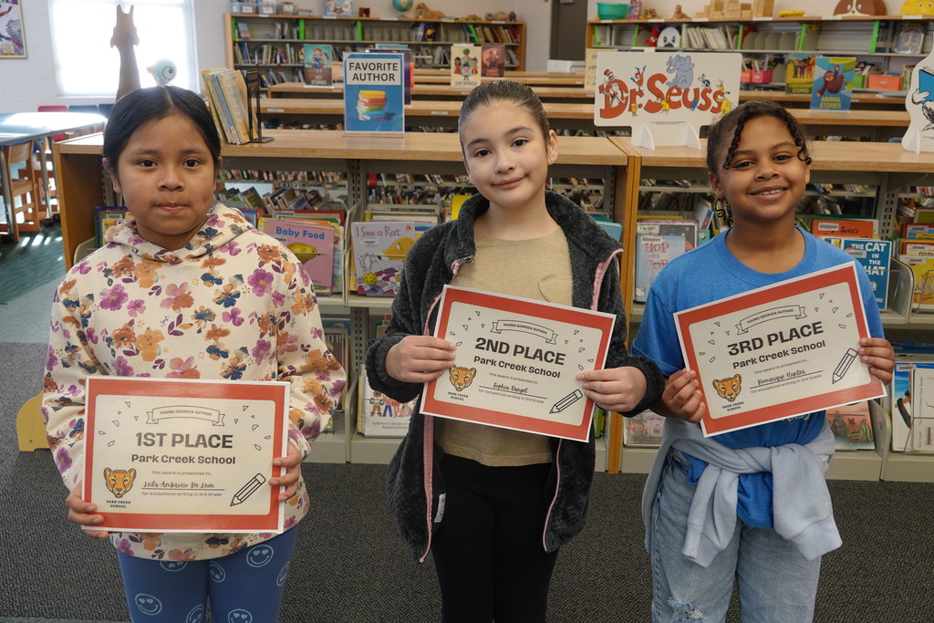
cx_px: 467
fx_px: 882
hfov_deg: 55.8
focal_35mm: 34
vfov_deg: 38.9
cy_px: 312
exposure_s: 1/40
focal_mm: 12.63
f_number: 2.8
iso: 160
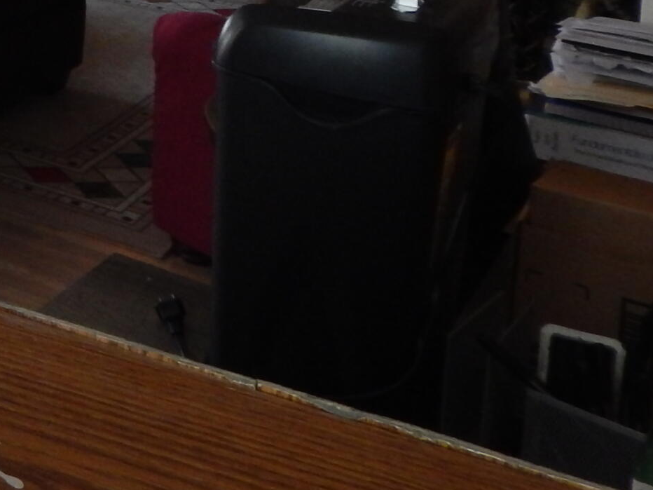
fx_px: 1396
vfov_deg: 17.5
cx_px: -387
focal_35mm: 74
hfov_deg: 21.2
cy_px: -278
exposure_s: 1/30
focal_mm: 4
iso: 320
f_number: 3
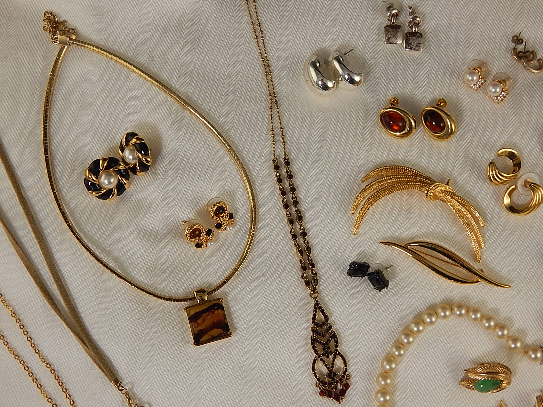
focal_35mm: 43
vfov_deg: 33.6
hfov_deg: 43.9
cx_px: 272
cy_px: 204
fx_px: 675
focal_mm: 7.7
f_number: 3.6
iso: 125
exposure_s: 1/125
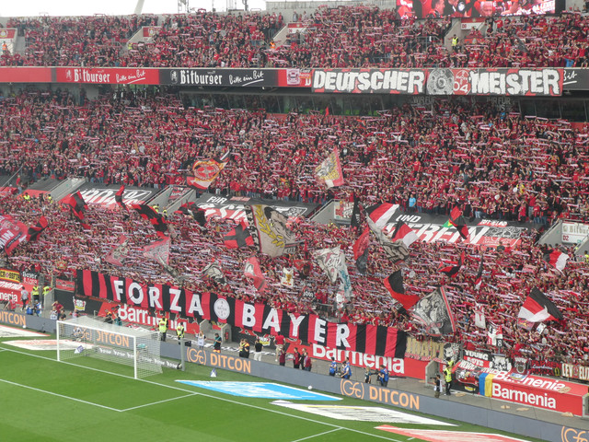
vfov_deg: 18.7
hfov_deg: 24.7
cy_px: 221
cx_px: 294
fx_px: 1344
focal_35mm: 79
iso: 160
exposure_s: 1/80
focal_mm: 14.1
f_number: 4.7
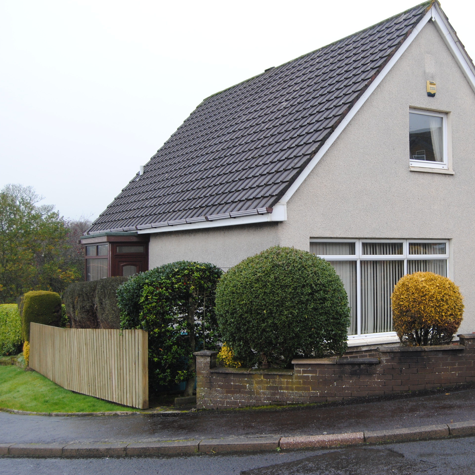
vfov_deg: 36.8
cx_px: 341
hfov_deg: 36.1
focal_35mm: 46
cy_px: 237
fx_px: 714
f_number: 5
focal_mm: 24
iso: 200
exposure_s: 1/100
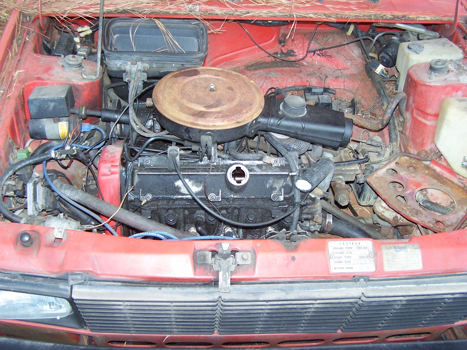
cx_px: 234
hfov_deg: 49.0
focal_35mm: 38
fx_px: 513
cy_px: 175
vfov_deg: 37.7
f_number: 2.8
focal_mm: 6.3
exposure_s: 1/60
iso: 80
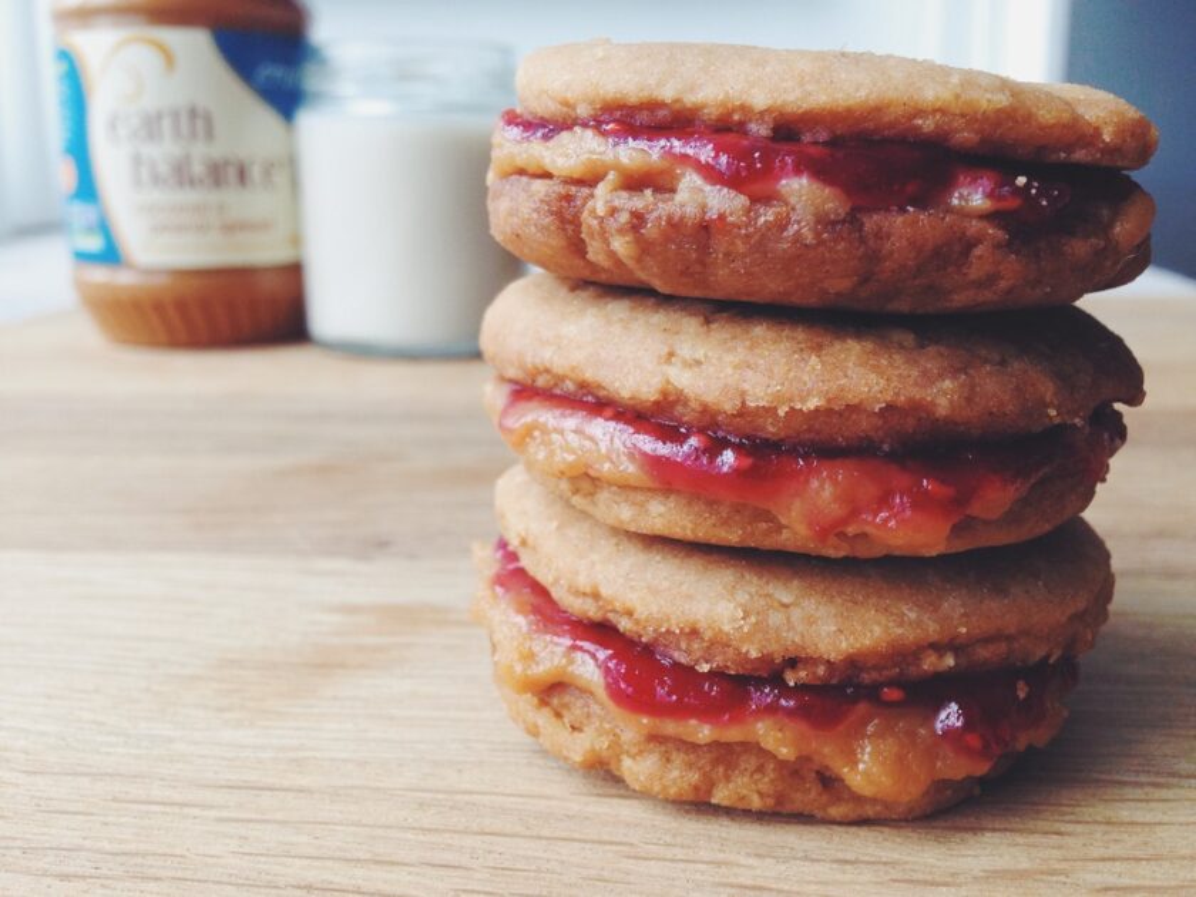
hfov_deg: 55.4
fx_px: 1140
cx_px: 598
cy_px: 448
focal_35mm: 33
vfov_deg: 42.9
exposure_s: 1/20
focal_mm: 4.12
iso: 100
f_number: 2.4
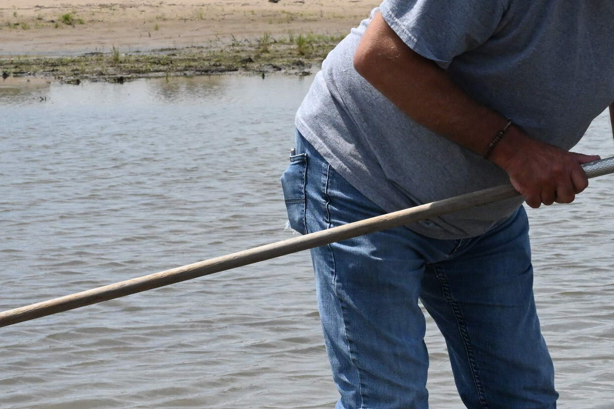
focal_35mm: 122
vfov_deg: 11.2
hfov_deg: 16.8
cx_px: 362
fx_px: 2081
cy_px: 245
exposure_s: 1/3200
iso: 3600
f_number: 16
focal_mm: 50
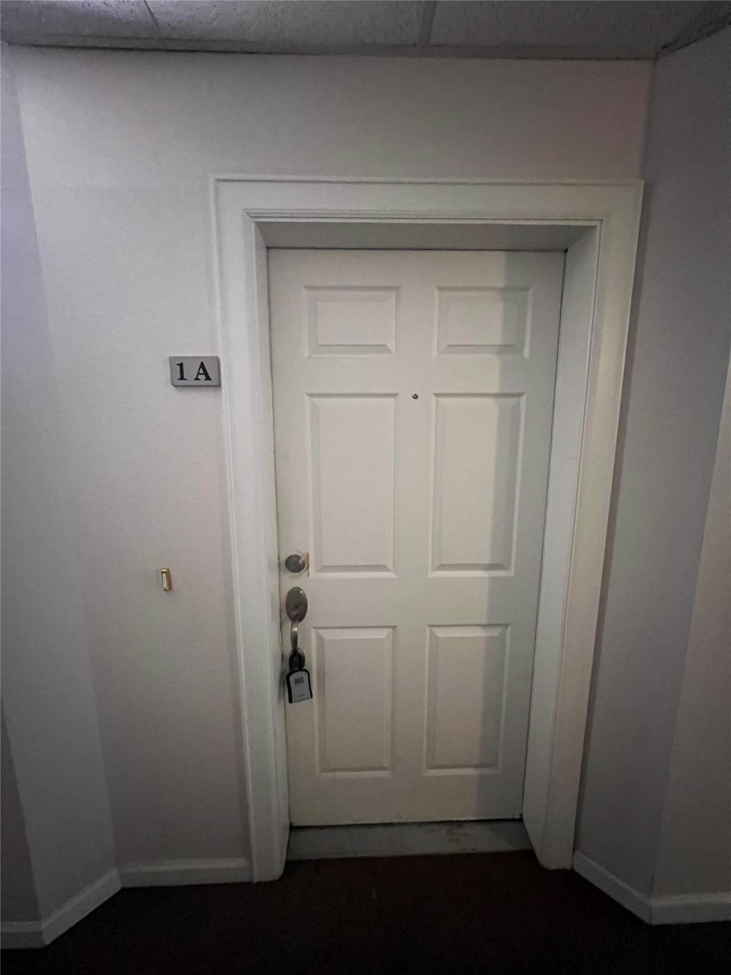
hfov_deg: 89.9
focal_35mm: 13
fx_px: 366
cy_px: 488
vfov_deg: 106.2
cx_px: 366
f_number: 1.8
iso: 1000
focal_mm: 1.57
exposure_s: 1/40
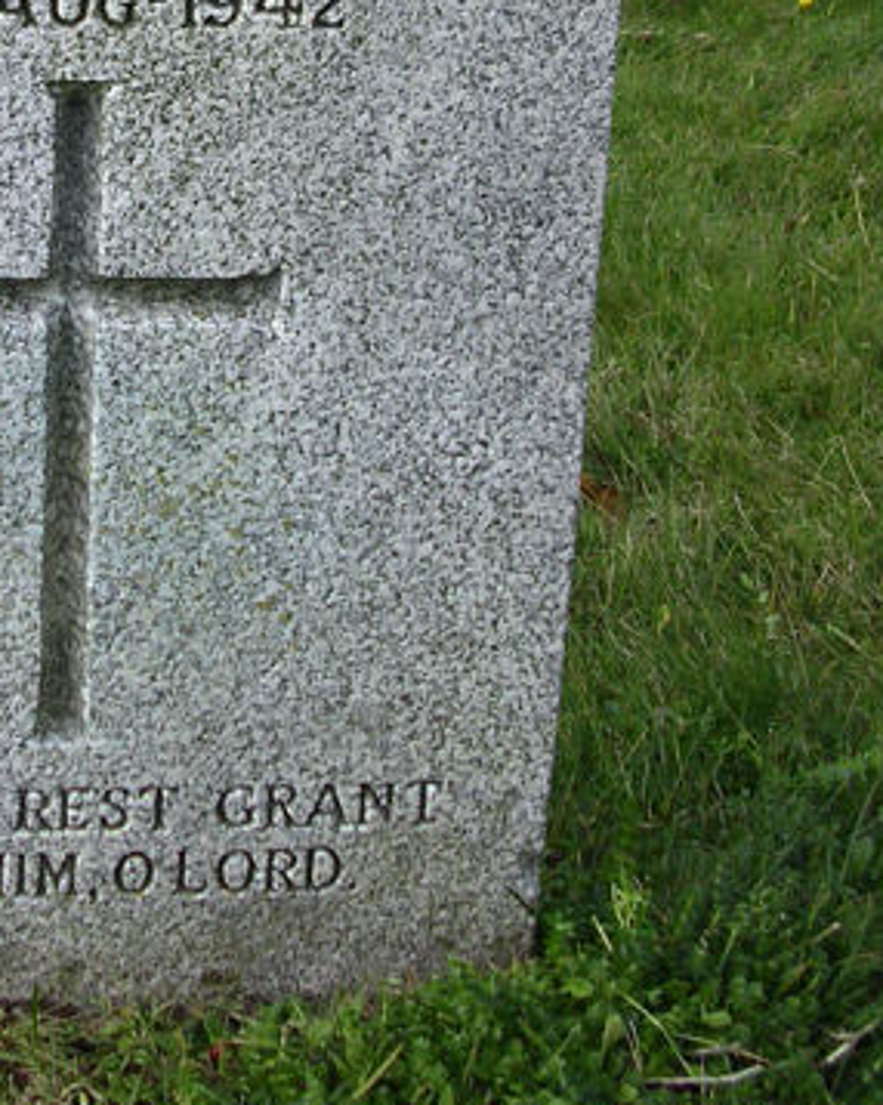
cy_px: -34
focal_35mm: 83
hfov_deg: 18.1
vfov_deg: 22.1
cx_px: 65
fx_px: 2714
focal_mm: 5.8
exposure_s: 1/484
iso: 100
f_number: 2.8
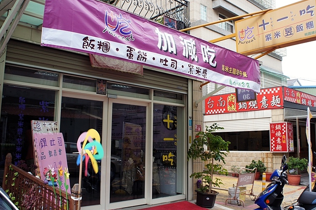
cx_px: 174
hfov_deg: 56.3
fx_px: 295
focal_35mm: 34
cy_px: 101
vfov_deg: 39.3
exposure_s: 1/125
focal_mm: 19
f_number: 8
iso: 200
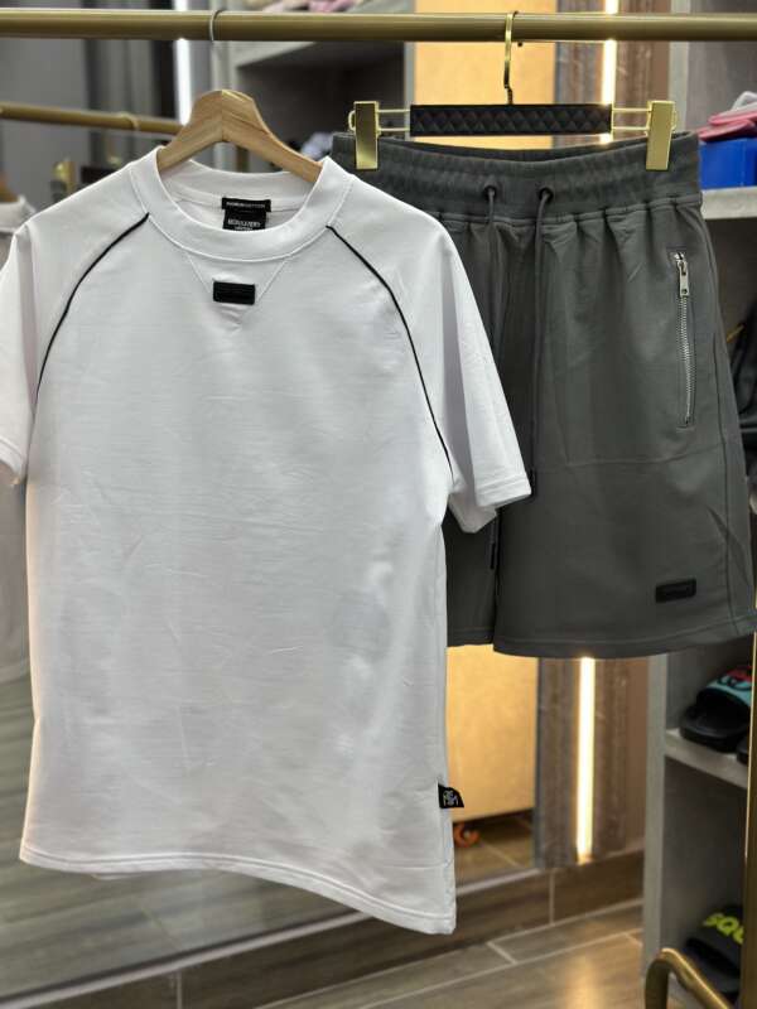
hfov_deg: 30.3
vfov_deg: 39.7
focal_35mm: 48
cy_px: 504
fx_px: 1400
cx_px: 378
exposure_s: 1/120
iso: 100
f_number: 1.78
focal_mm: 6.86
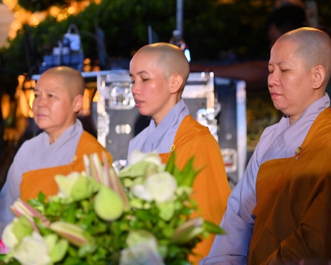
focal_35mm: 136
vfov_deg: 11.3
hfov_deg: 14.2
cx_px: 178
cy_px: 132
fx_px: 1332
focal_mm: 120
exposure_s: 1/160
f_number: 4.5
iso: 1600
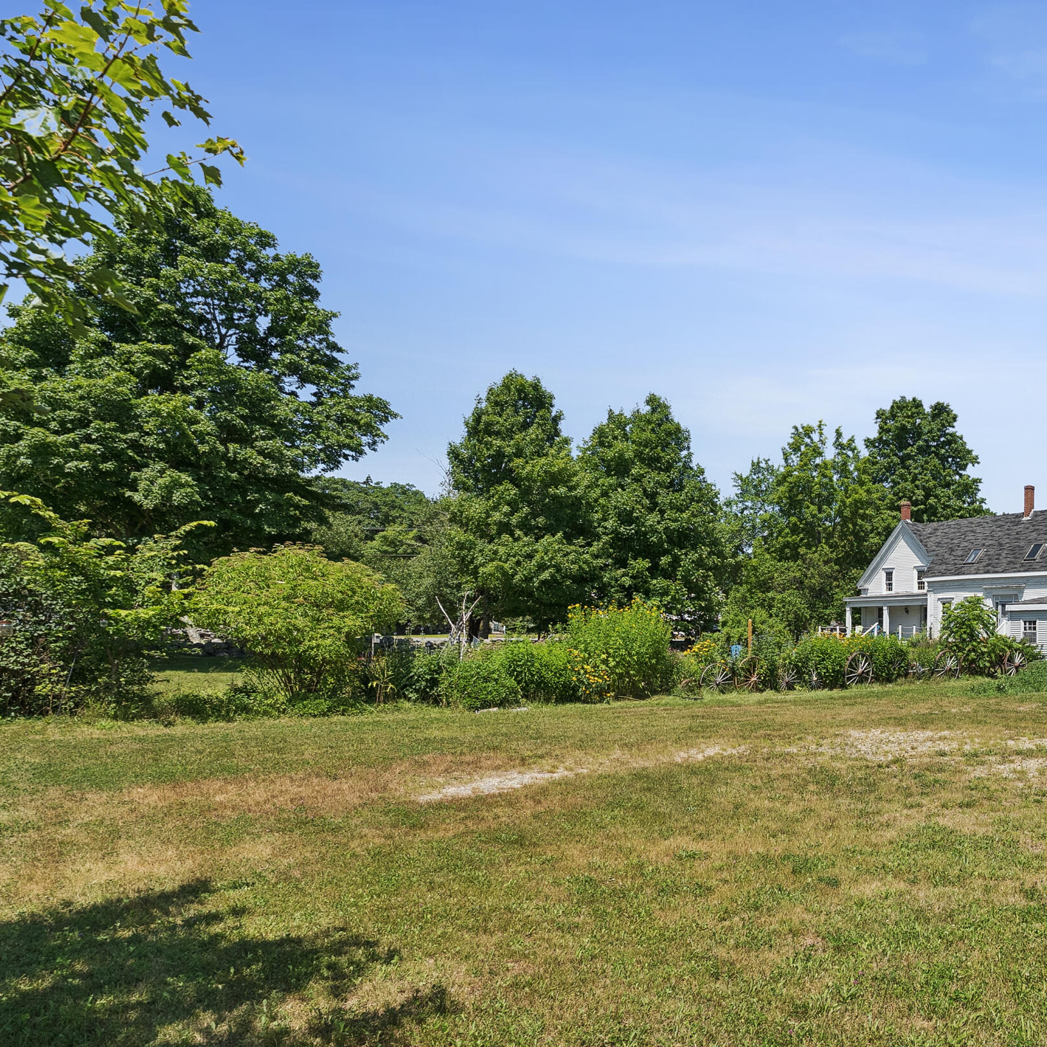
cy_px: 629
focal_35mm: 25
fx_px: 855
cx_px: 898
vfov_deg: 62.4
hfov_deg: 56.3
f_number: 7.1
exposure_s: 1/800
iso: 320
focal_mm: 16
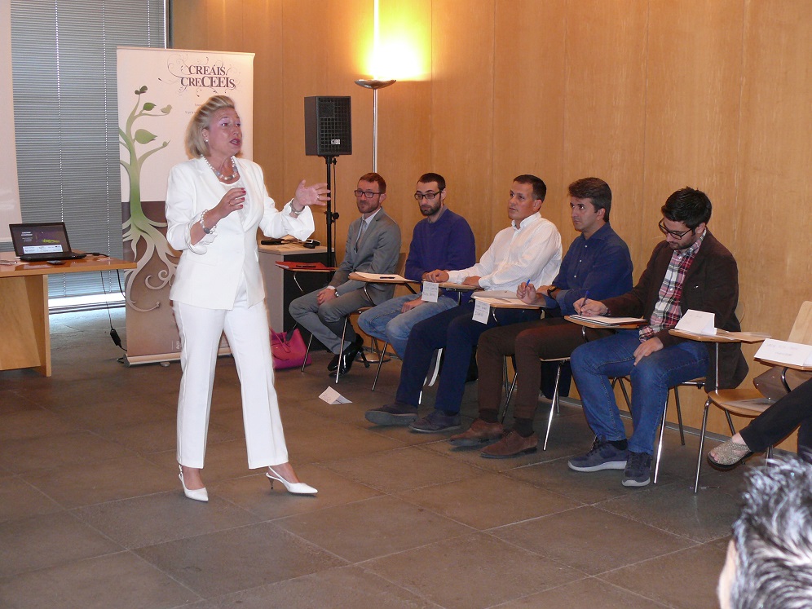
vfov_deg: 28.0
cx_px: 406
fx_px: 1220
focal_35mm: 52
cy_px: 304
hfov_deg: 36.8
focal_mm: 9.7
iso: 250
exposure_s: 1/30
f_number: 3.2
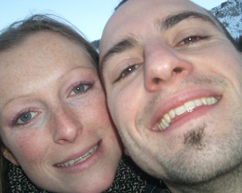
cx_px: 109
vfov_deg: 29.7
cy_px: 91
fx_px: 365
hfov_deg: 36.6
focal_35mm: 51
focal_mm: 5.8
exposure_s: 1/320
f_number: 2.6
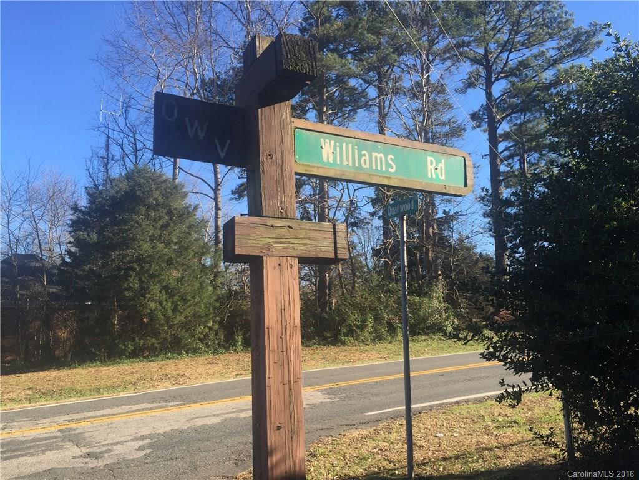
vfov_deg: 48.2
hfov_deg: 61.7
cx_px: 320
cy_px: 240
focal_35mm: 29
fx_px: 535
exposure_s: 1/599
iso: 32
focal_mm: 4.15
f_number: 2.2
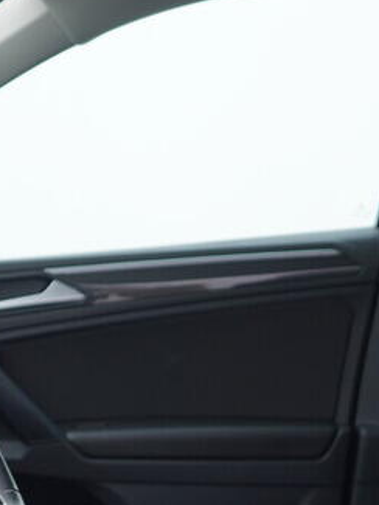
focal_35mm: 109
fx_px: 1590
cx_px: 134
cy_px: 360
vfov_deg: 18.0
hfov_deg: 13.6
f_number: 3.2
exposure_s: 1/50
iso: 125
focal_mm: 24
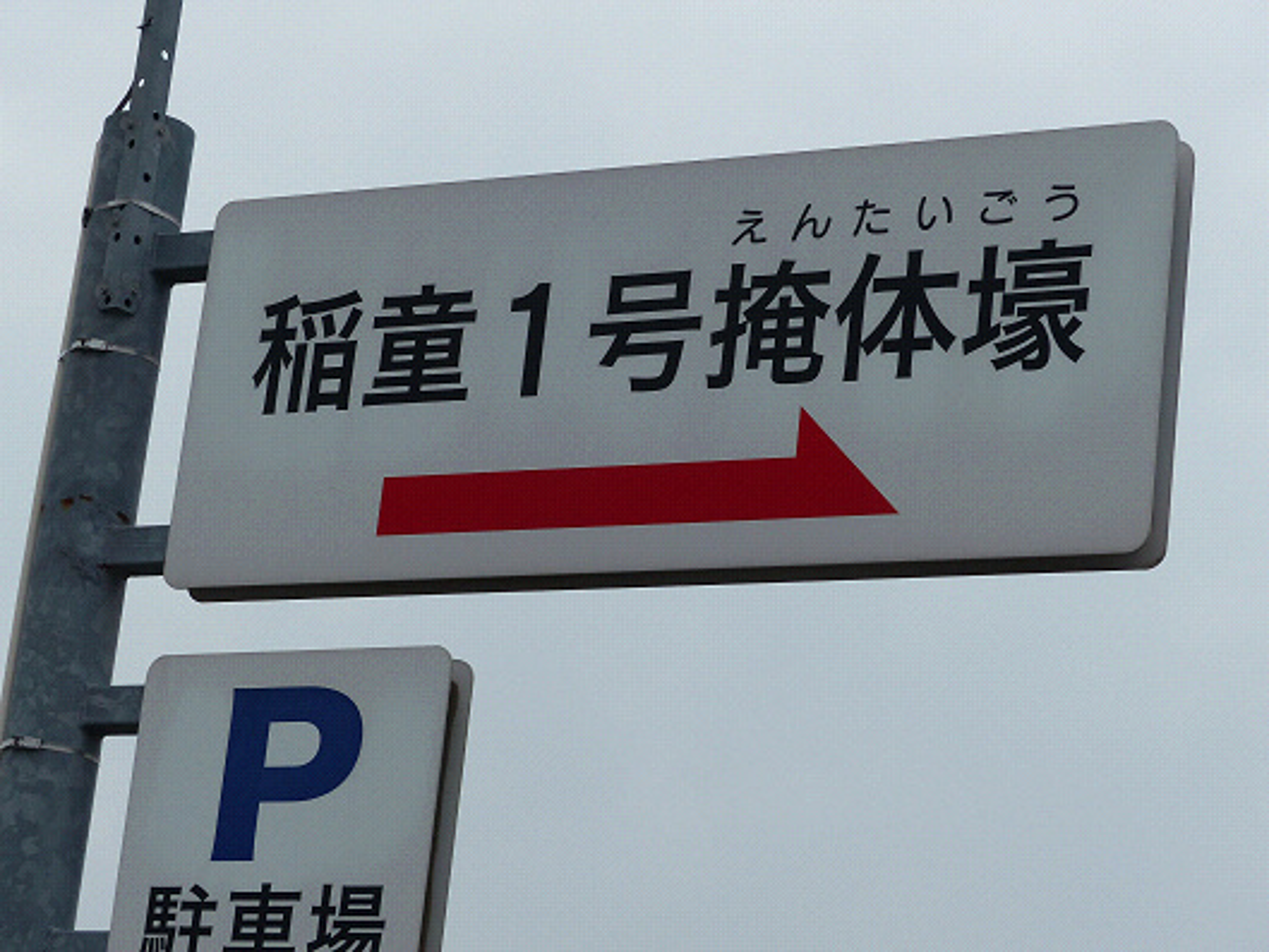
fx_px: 4107
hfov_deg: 17.6
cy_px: 476
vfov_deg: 13.2
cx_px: 634
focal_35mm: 112
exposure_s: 1/640
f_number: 4
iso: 100
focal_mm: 20.1
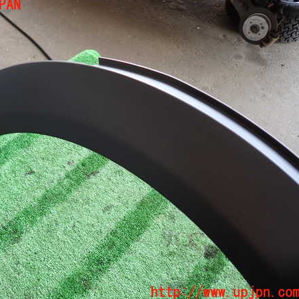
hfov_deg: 53.0
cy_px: 149
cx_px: 101
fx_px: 293
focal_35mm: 30
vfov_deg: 54.0
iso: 125
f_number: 2
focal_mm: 4.5
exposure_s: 1/60
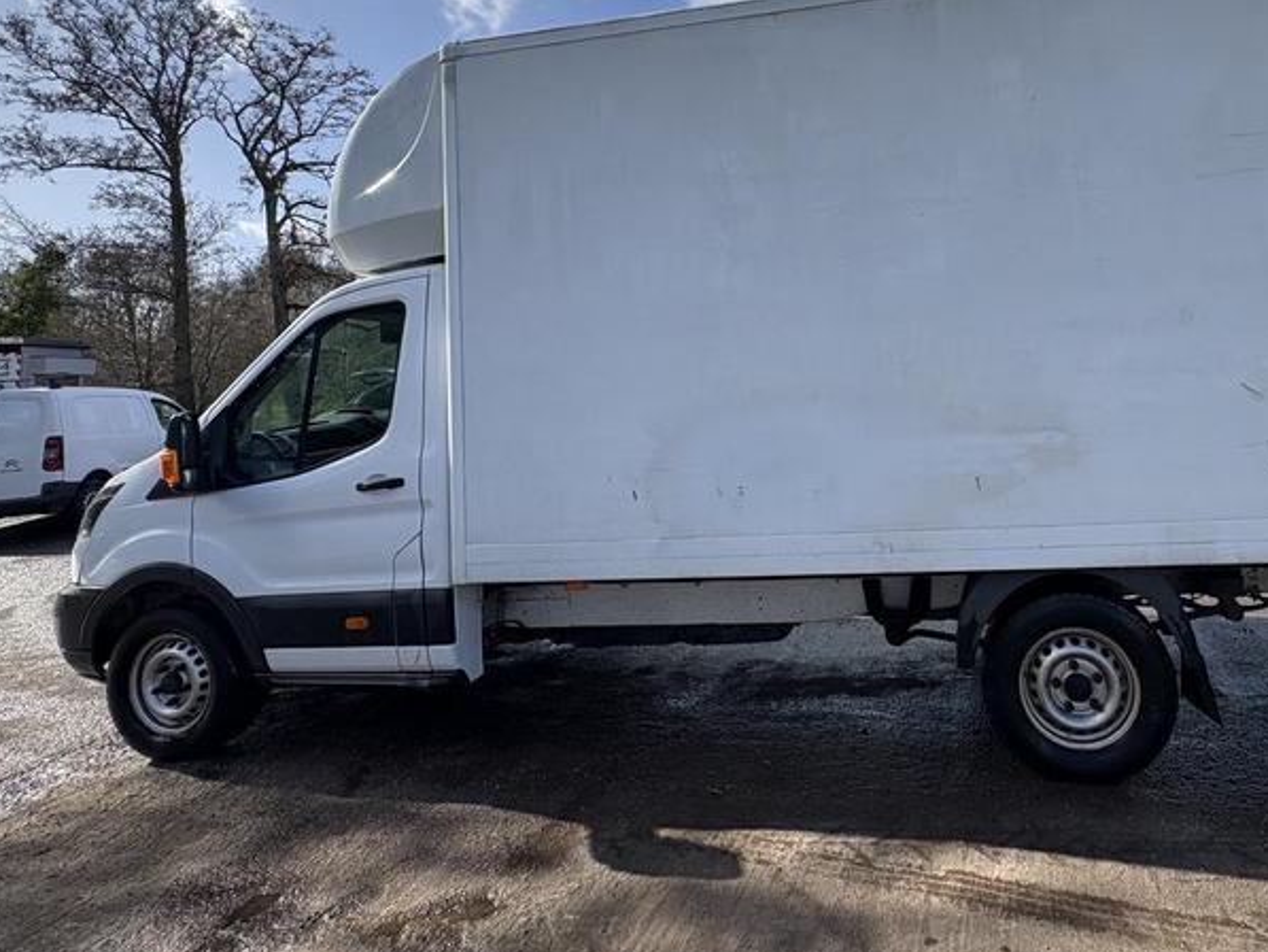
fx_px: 769
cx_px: 839
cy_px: 304
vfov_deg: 61.6
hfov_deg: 76.6
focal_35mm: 21
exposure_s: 1/1048
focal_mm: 2.22
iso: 50
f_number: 2.2
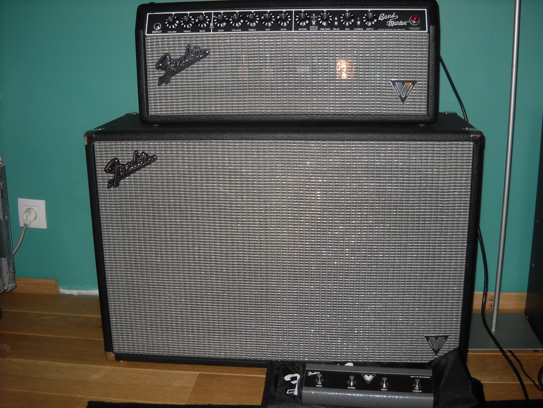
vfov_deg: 35.1
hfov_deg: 45.8
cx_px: 272
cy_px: 204
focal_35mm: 41
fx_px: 643
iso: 100
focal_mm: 6.72
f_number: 3.1
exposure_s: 1/30
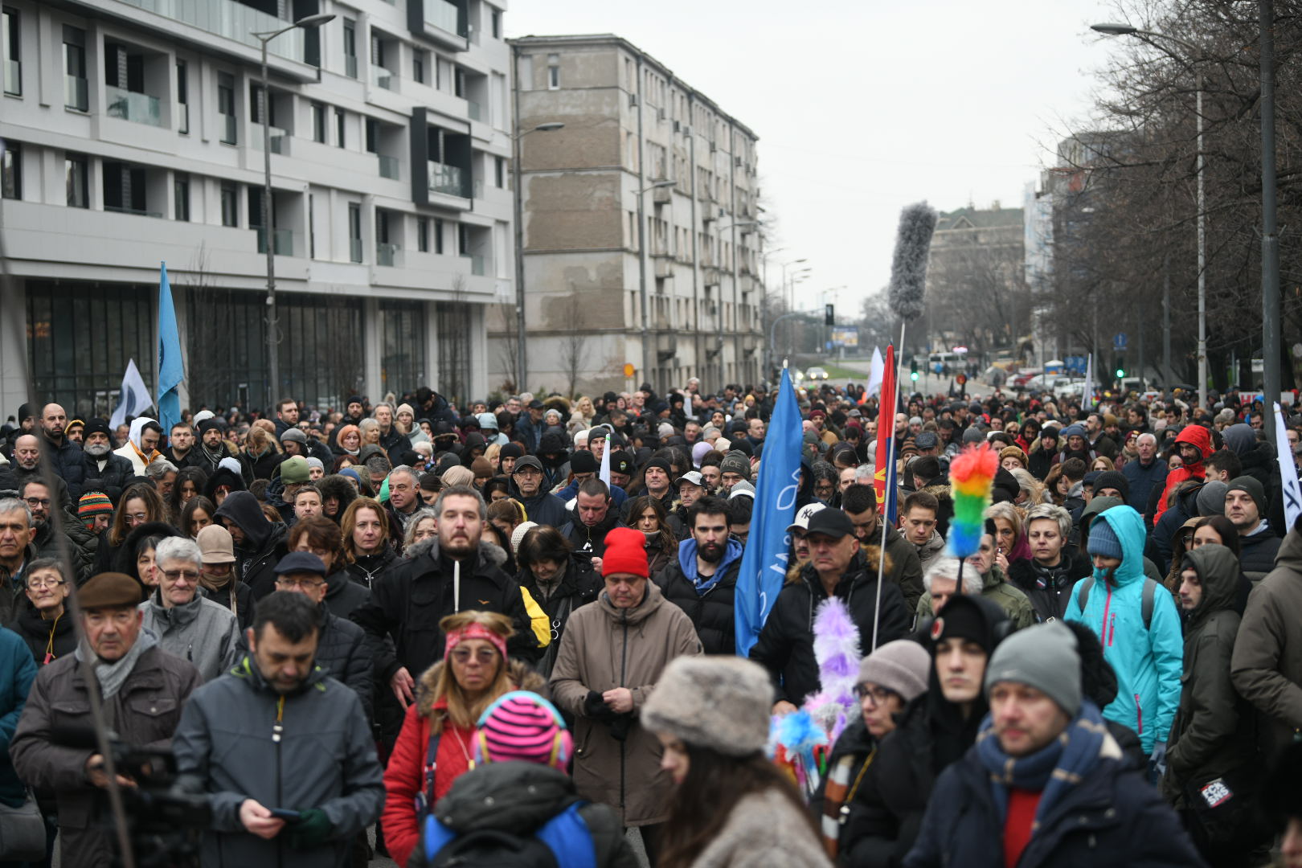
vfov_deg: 19.5
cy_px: 434
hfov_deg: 28.8
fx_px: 2531
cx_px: 651
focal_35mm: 70
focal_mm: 70
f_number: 2.8
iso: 400
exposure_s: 1/200
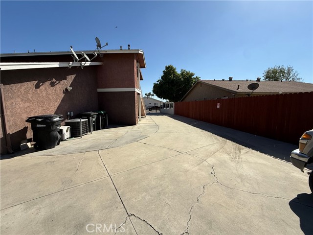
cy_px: 118
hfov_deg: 102.1
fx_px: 127
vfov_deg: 85.7
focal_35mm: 14
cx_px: 156
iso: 50
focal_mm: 2.22
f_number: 2.2
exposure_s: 1/2841
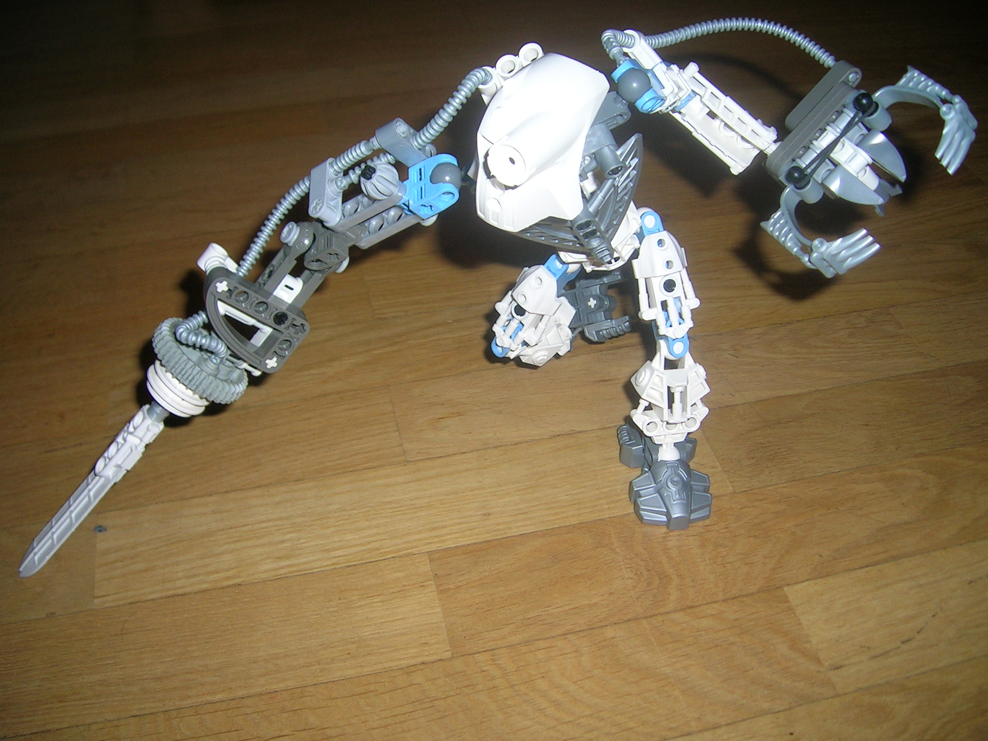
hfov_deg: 52.6
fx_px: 999
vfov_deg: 40.7
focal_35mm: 35
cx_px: 494
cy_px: 370
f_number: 2.8
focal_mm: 5.4
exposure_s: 1/60.1
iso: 50
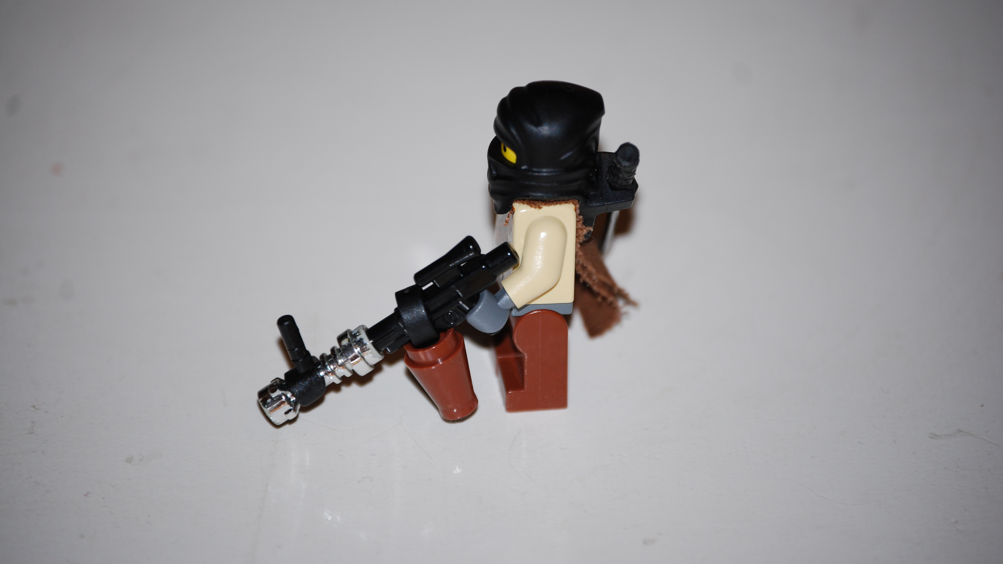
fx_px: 5452
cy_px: 252
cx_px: 502
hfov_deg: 10.5
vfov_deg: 5.9
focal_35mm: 205
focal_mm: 130
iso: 200
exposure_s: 1/60
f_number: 5
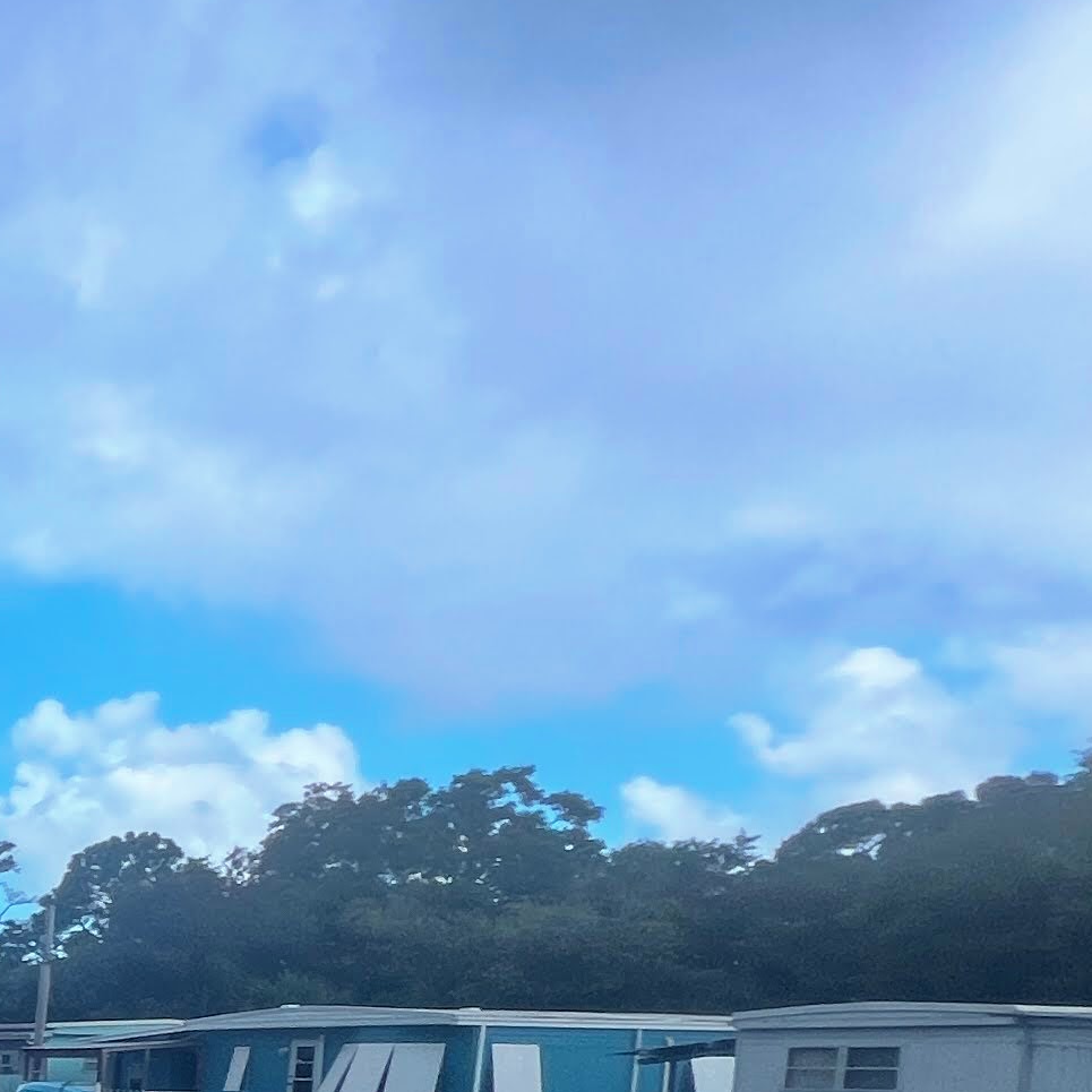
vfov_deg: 30.9
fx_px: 1713
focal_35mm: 48
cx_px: -1132
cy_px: 1244
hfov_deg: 18.9
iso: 32
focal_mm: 1.57
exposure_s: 1/847
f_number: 1.8
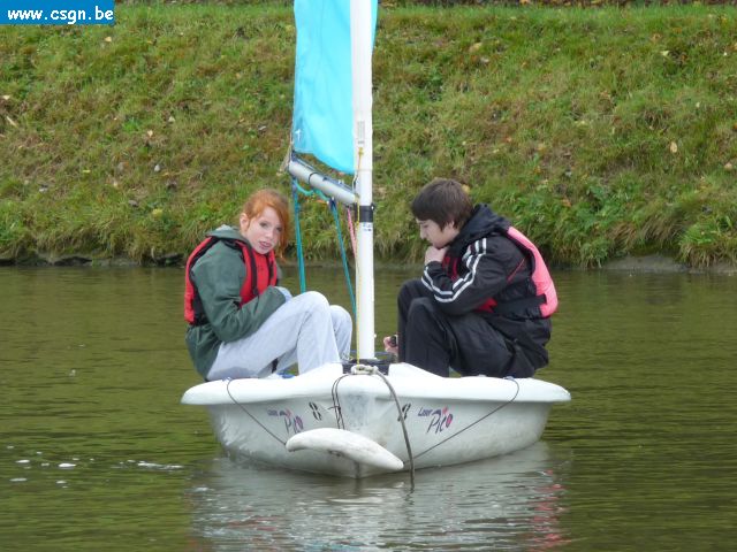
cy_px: 276
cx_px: 368
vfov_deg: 3.9
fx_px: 8069
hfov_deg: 5.2
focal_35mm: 379
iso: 125
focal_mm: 47
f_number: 4.9
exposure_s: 1/125
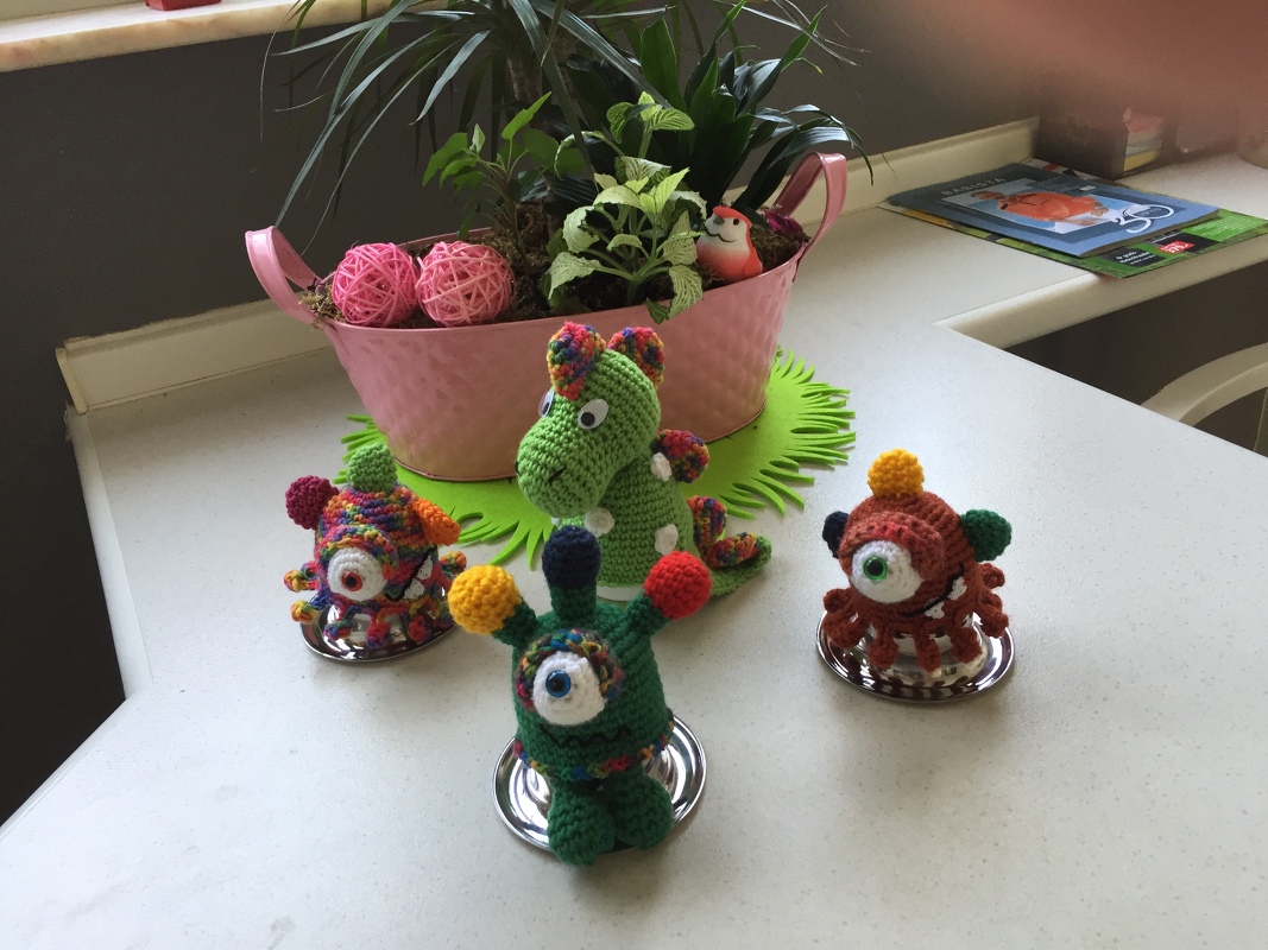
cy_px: 475
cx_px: 634
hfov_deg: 61.7
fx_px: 1062
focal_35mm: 29
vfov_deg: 48.2
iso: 40
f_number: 2.2
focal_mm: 4.15
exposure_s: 1/33
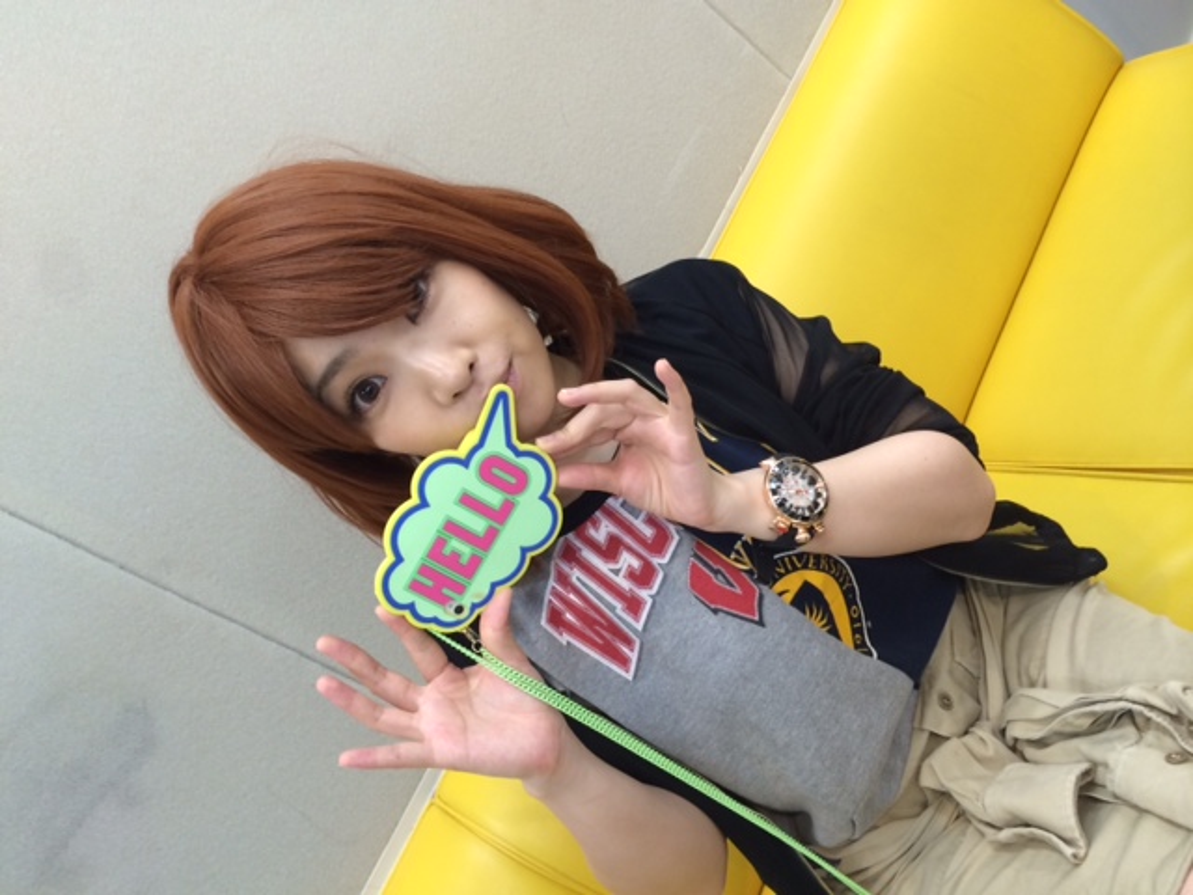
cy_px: 448
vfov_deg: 46.8
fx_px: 1034
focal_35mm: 30
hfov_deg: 60.0
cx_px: 596
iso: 125
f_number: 2.2
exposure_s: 1/33
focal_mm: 4.12
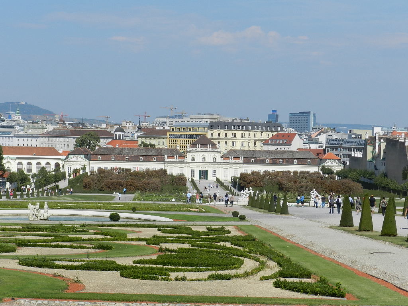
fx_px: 1179
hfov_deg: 19.6
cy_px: 153
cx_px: 204
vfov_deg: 14.8
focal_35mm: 100
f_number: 5.6
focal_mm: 17.7
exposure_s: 1/1000
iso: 160
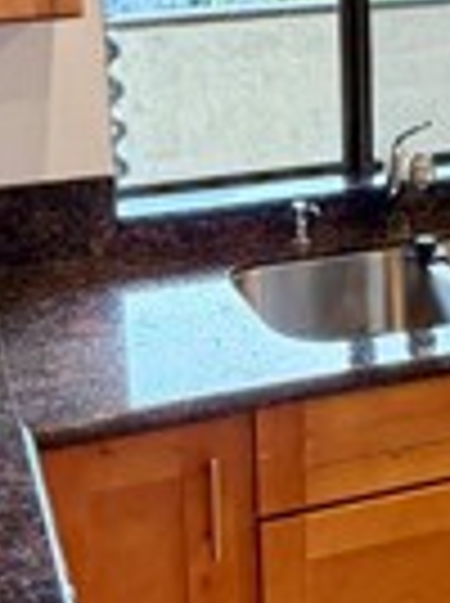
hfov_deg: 21.8
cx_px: 270
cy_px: 135
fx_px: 1165
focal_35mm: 67
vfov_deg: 28.5
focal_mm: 2.22
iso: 250
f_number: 2.2
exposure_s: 1/120
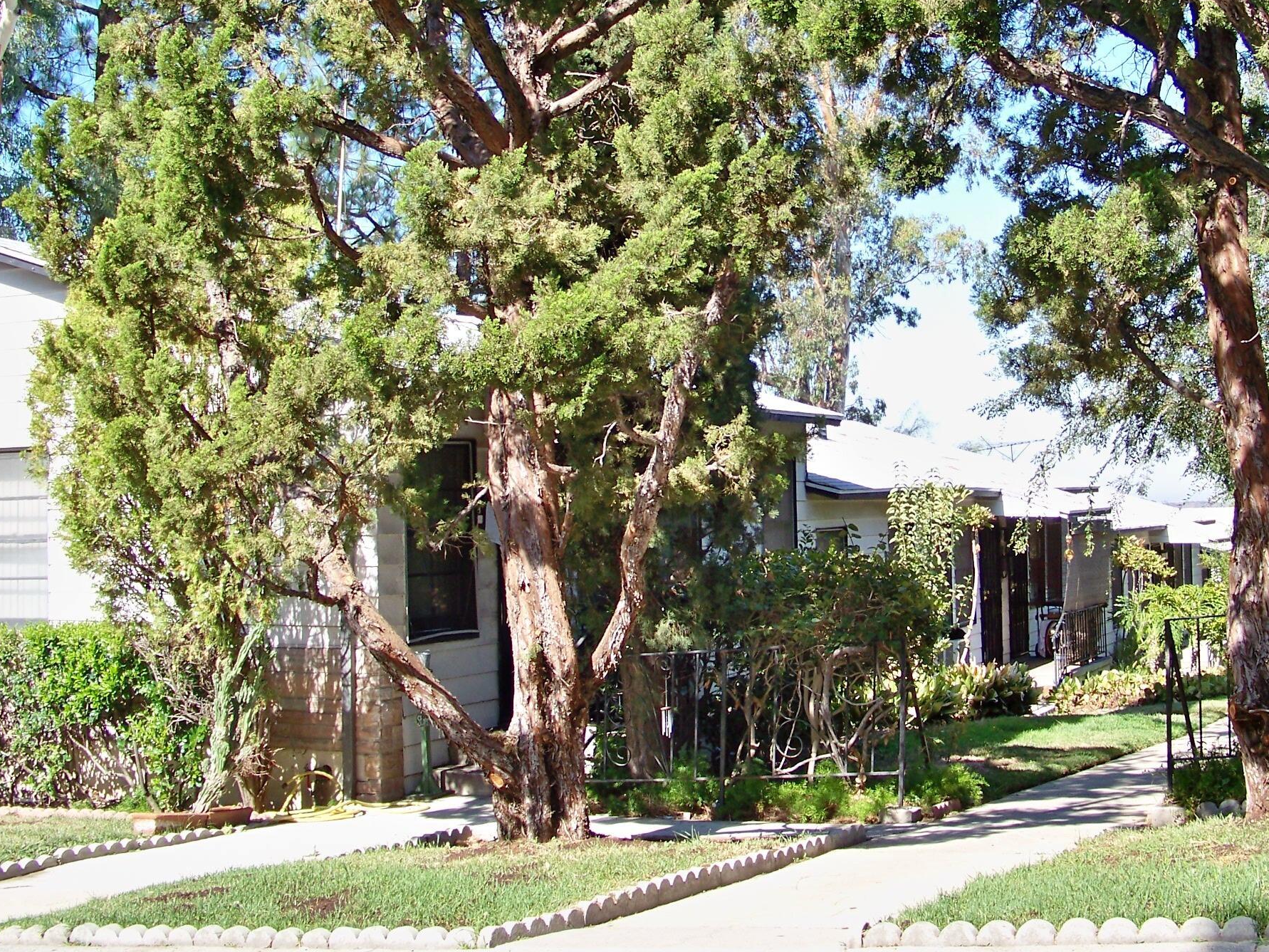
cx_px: 756
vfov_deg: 30.1
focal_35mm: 48
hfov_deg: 39.5
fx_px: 1760
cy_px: 334
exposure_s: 1/320
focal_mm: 5.85
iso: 64
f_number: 2.8
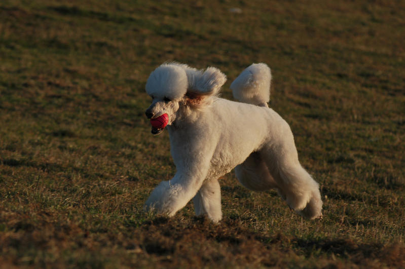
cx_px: 202
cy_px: 134
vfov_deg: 4.6
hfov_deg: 6.9
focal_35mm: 300
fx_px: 3371
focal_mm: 200
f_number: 5.6
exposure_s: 1/640
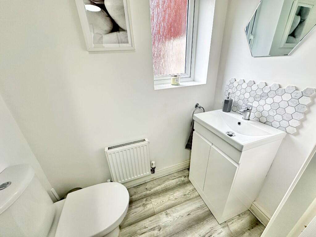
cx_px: 158
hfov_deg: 102.1
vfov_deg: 85.7
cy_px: 118
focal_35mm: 14
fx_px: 128
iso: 200
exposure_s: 1/100
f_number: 2.2
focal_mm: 2.22
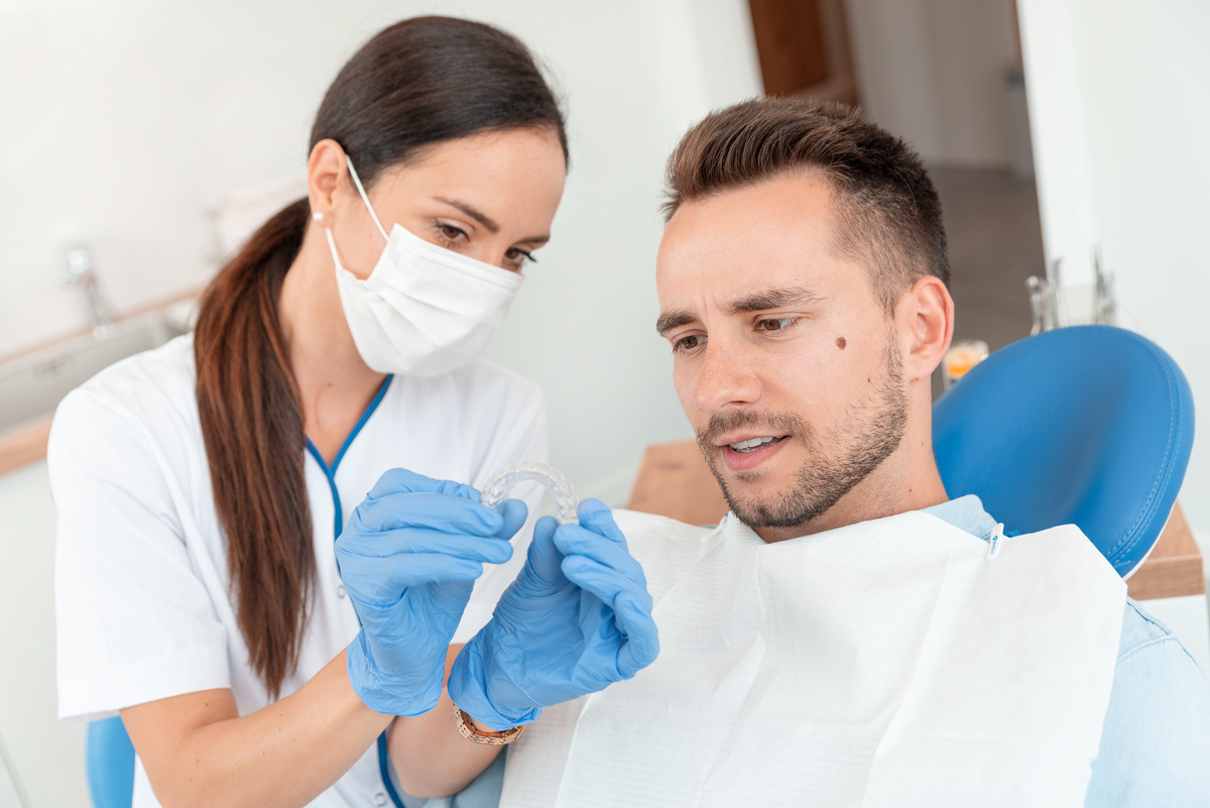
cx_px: 605
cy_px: 404
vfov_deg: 29.3
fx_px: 1547
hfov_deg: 42.7
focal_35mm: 46
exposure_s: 1/200
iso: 200
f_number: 4
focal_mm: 46
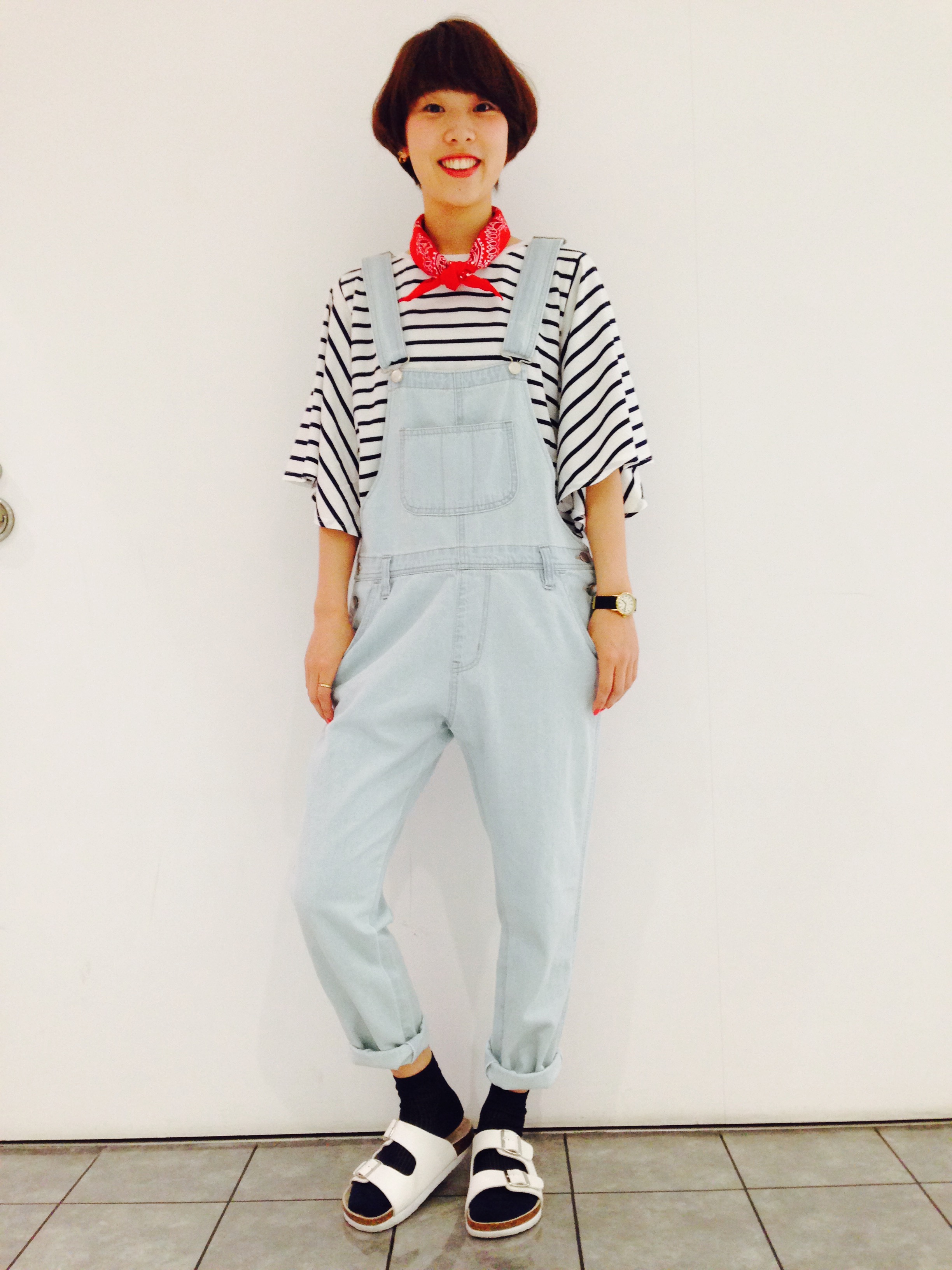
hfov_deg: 42.9
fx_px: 1210
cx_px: 476
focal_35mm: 33
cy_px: 635
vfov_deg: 55.4
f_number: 2.4
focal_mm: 4.12
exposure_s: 1/20
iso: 125
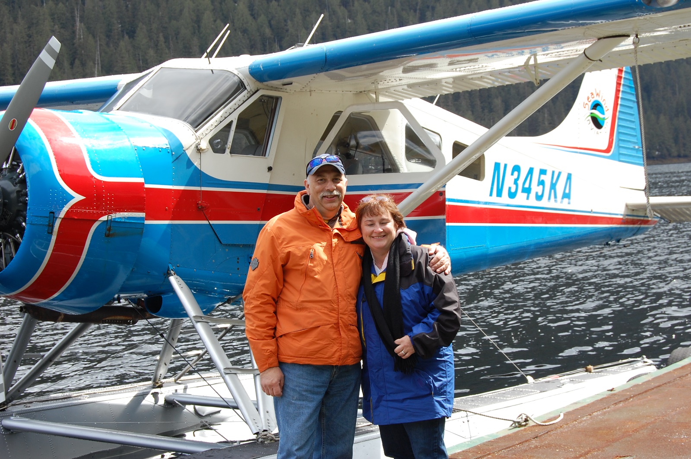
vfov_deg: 20.1
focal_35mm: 68
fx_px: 1294
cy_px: 230
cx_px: 346
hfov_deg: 29.9
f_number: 10
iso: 360
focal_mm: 45
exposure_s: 1/250
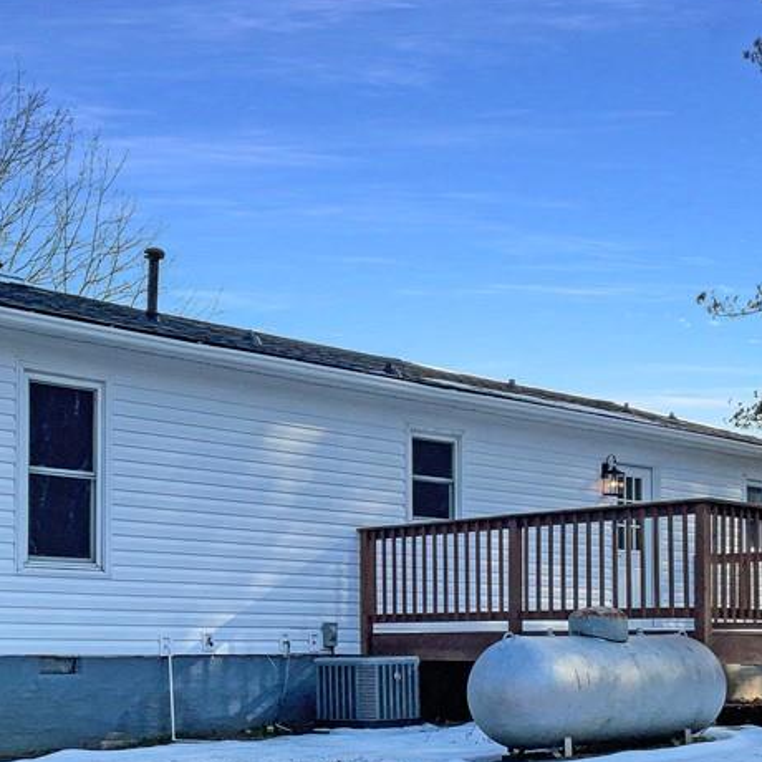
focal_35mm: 57
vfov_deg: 29.7
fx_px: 1420
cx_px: 237
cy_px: 533
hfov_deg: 29.8
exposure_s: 1/1675
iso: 16
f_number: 1.8
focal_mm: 3
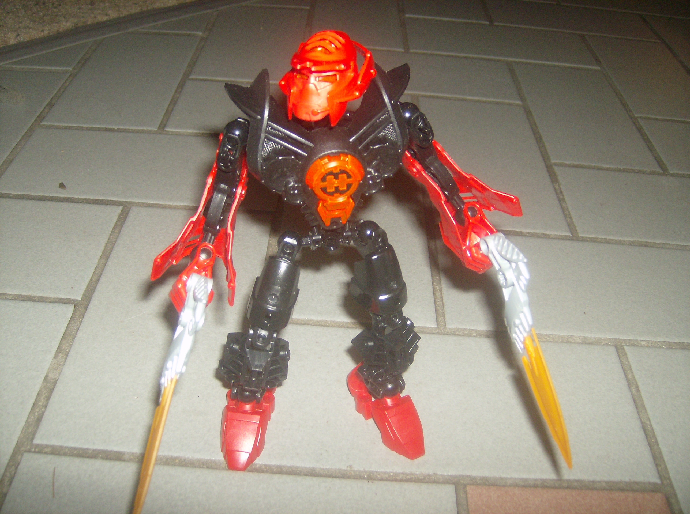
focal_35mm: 36
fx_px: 716
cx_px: 345
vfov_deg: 39.5
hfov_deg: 51.5
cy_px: 257
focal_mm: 6
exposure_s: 1/60
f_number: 2.8
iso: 200
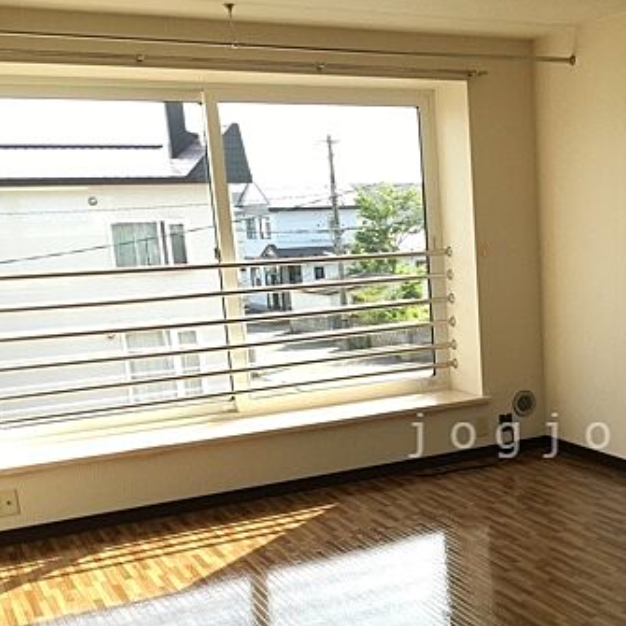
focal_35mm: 49
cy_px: 435
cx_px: 536
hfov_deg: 33.3
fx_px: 1003
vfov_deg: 34.2
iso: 25
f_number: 2.2
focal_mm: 4.15
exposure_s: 1/184
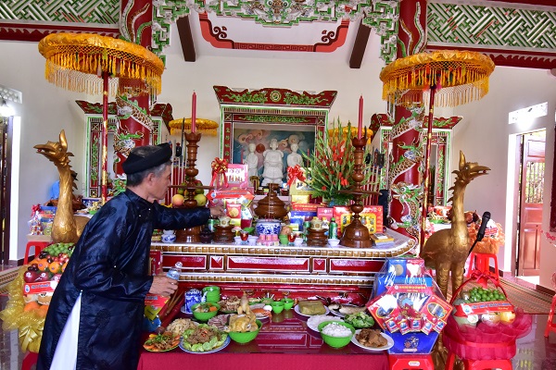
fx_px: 340
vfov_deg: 57.2
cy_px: 185
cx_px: 278
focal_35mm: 22
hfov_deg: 78.6
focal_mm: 22
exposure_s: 1/25
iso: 3600
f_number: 20
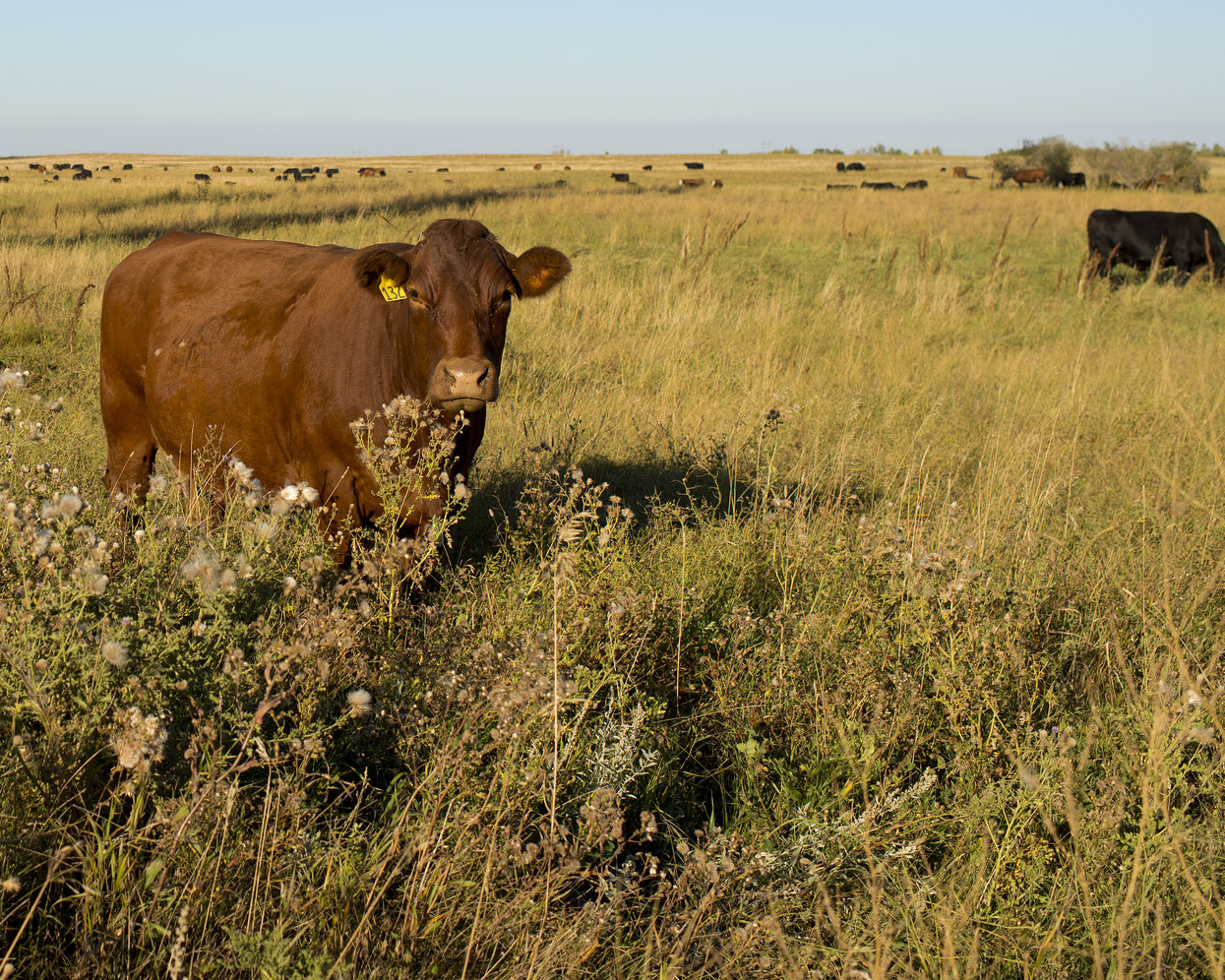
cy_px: 173
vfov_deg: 22.8
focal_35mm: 66
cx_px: 69
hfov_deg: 27.4
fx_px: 2393
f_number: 5.6
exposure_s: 1/500
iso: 100
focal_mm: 35
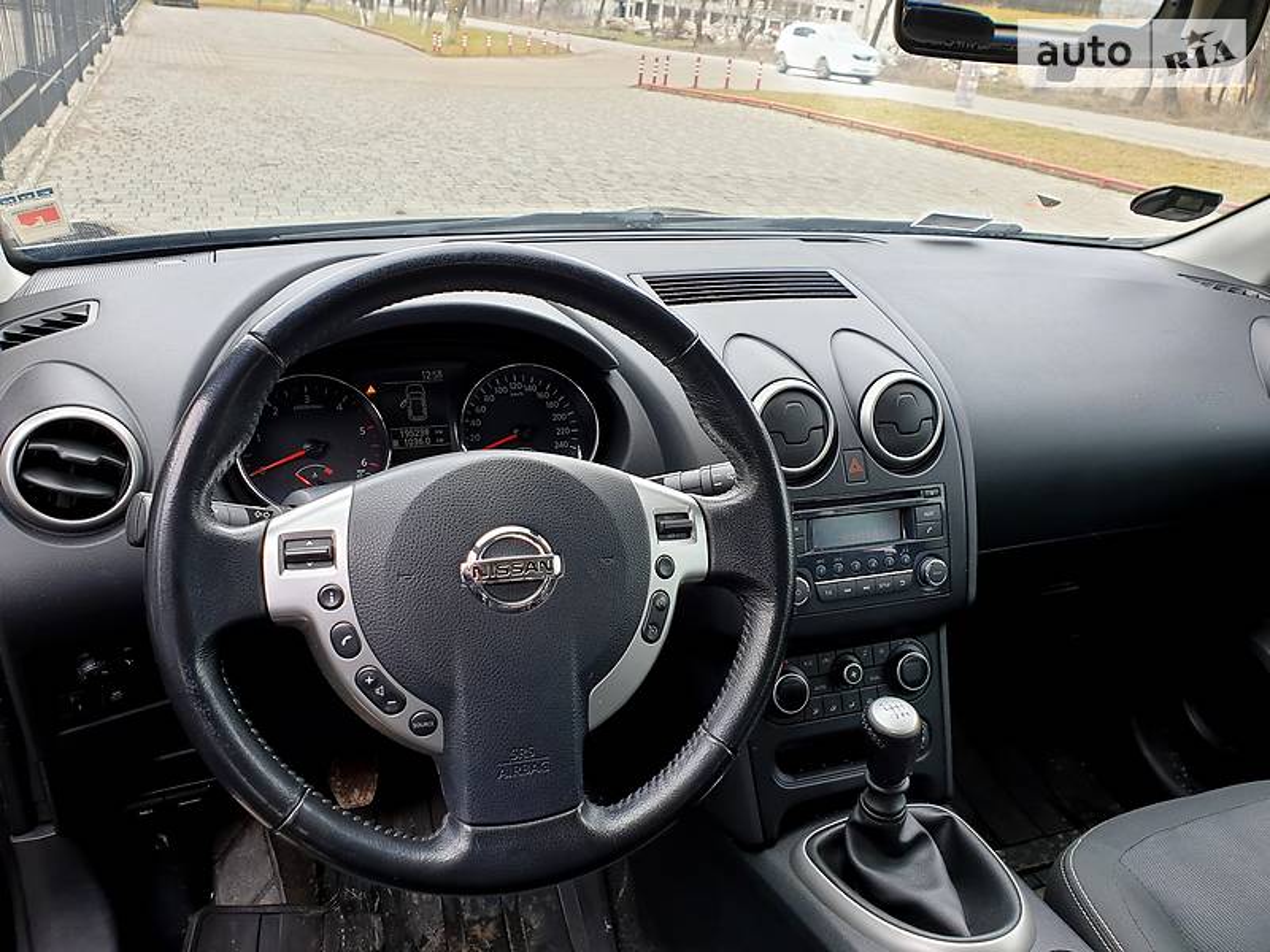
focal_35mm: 26
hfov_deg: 67.3
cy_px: 476
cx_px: 635
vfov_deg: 53.1
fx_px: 954
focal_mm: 4.3
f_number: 2.4
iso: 50
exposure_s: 1/54
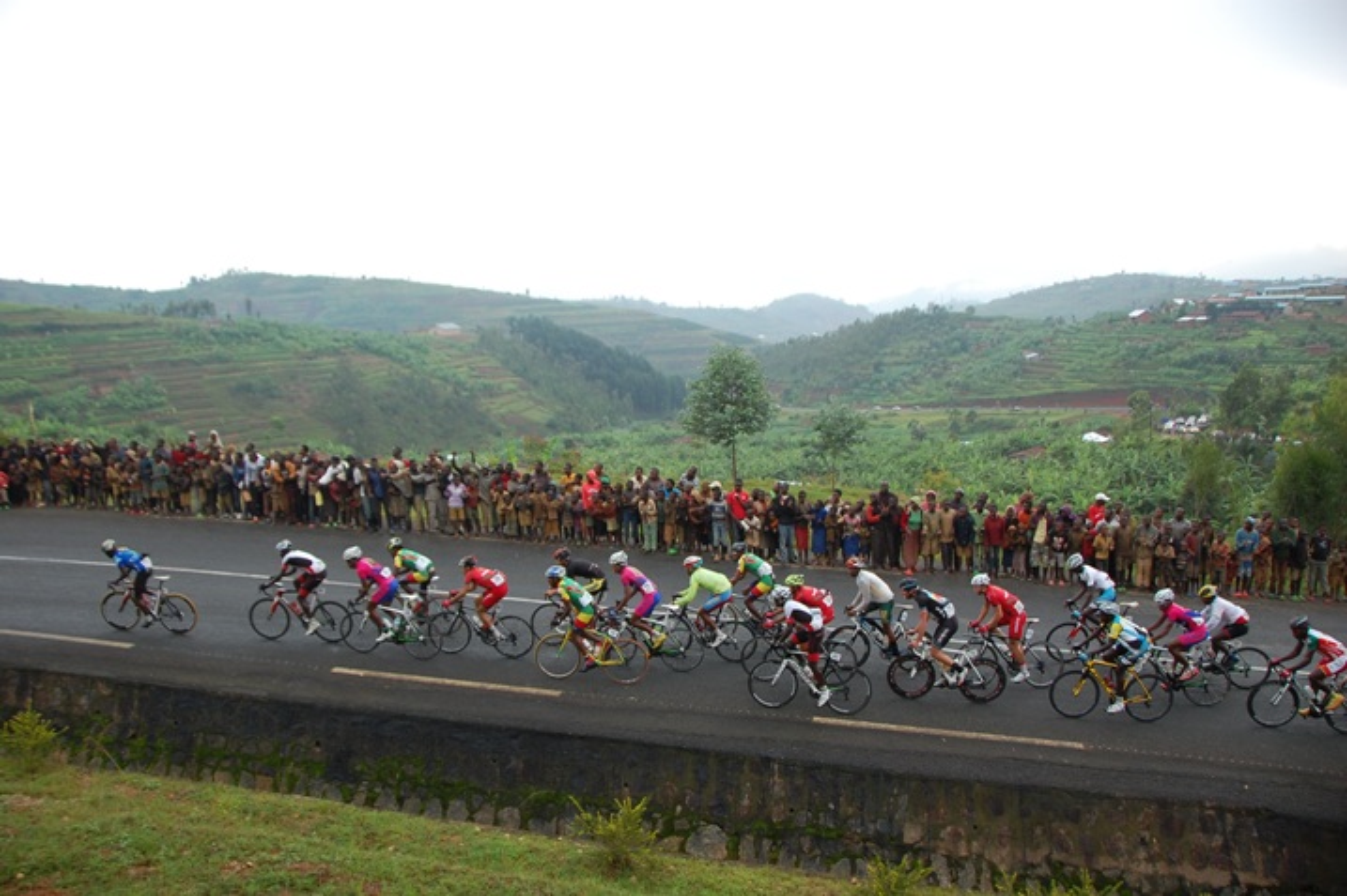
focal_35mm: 27
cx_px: 674
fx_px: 1010
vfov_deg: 47.9
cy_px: 448
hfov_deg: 67.4
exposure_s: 1/1000
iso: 400
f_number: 3.5
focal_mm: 18
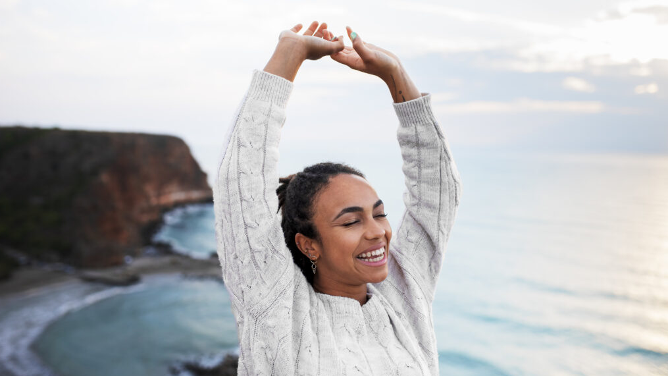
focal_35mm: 37
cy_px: 215
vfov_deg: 31.9
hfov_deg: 54.0
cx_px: 332
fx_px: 655
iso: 320
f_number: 2.8
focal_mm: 35
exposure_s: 1/1250
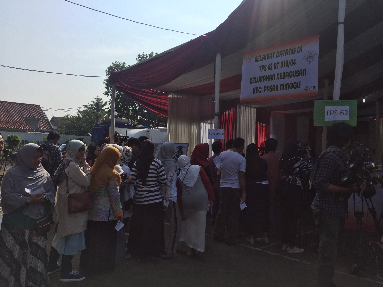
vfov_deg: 48.2
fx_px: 321
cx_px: 192
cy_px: 144
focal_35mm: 29
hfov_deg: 61.7
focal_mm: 4.15
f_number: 2.2
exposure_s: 1/3300
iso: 32
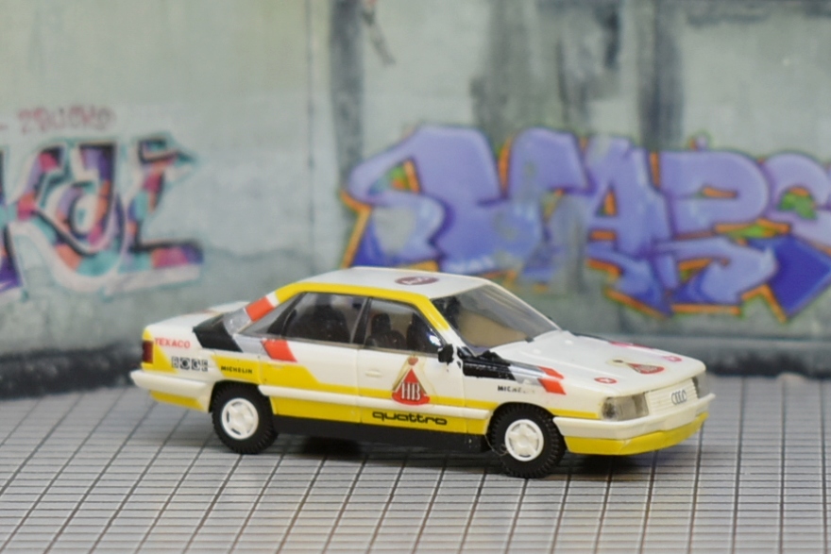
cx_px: 416
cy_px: 277
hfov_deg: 28.1
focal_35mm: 72
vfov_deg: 18.9
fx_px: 1662
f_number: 5.3
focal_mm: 48
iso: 500
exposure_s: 1/60
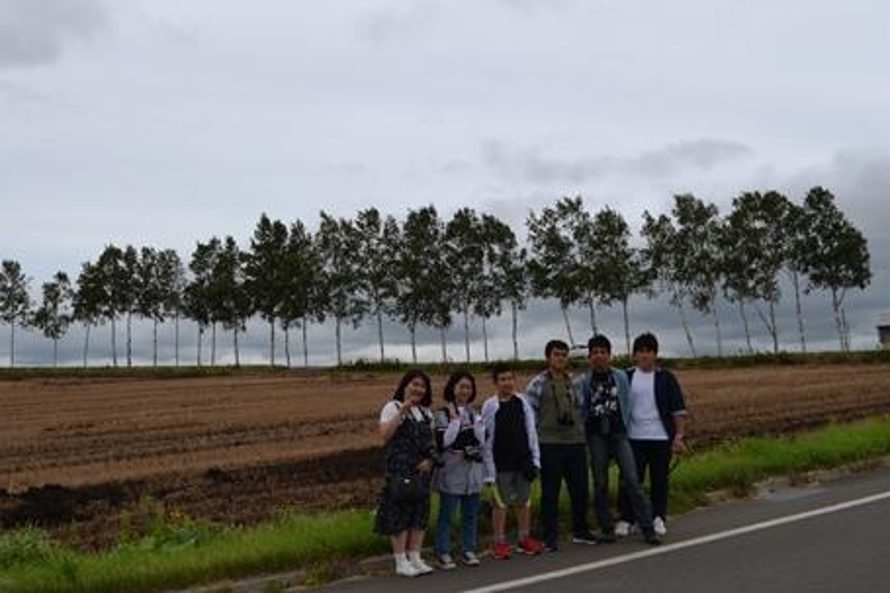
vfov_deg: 34.6
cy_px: 181
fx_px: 939
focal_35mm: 38
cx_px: 276
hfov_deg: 49.6
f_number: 7.1
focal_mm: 18
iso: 400
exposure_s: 1/2000
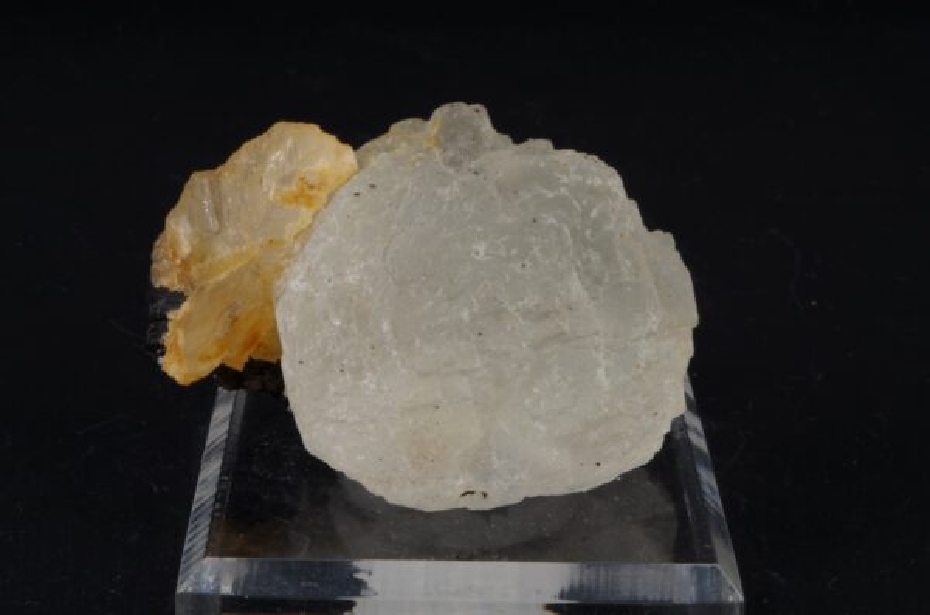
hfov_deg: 27.1
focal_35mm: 75
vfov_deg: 18.1
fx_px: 1933
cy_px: 308
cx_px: 465
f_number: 5.6
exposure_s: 1/1.67
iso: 100
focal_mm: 50
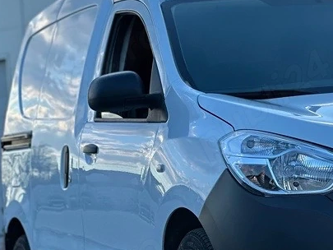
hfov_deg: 10.3
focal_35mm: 190
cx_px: 340
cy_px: 96
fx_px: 1828
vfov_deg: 7.8
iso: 20
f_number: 2.8
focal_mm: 9
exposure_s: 1/147
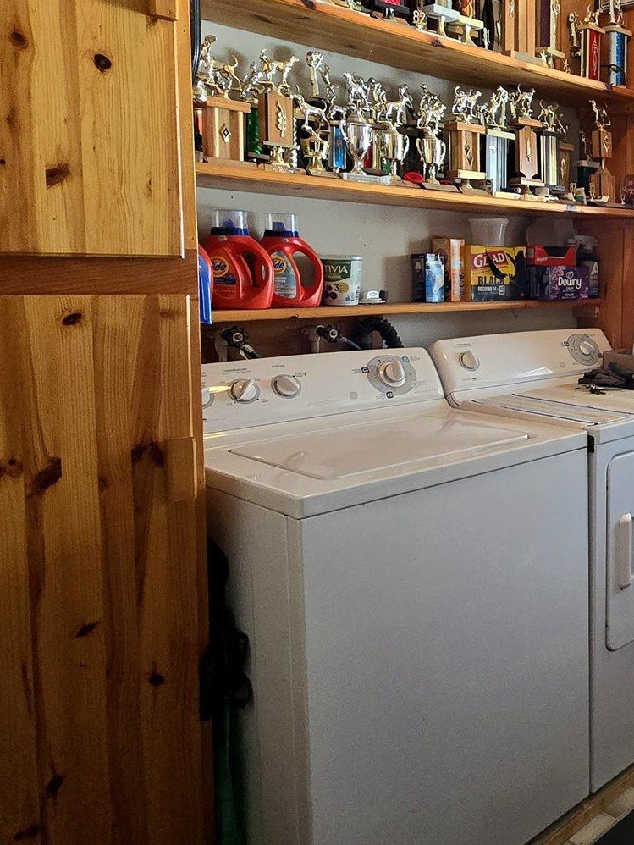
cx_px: 686
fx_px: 732
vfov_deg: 59.3
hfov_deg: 39.1
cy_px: 328
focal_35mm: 30
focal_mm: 2.2
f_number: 2.2
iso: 500
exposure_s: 1/60.2
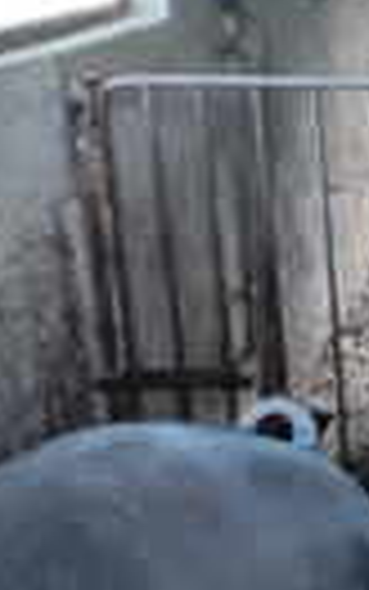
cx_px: 644
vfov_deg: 25.5
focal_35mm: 81
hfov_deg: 14.4
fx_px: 1302
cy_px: 309
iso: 533
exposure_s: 1/33
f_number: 1.79
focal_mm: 4.7
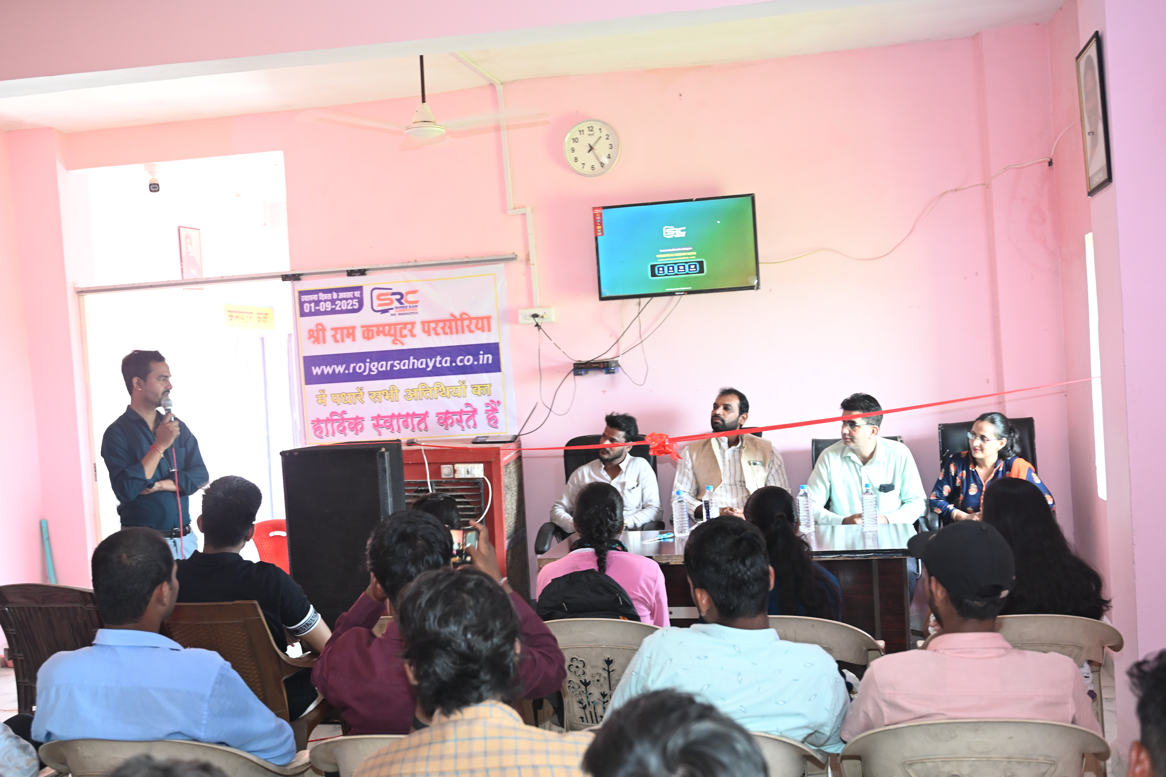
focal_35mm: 39
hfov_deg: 49.6
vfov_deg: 34.2
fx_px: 1263
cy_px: 388
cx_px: 583
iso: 2500
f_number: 4.5
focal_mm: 39
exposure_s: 1/80
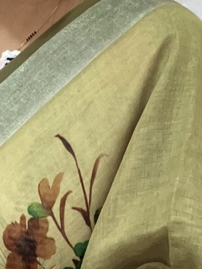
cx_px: 41
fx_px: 1376
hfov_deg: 8.4
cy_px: 440
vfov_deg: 10.6
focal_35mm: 177
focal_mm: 3.99
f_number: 1.8
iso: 50
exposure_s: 1/100
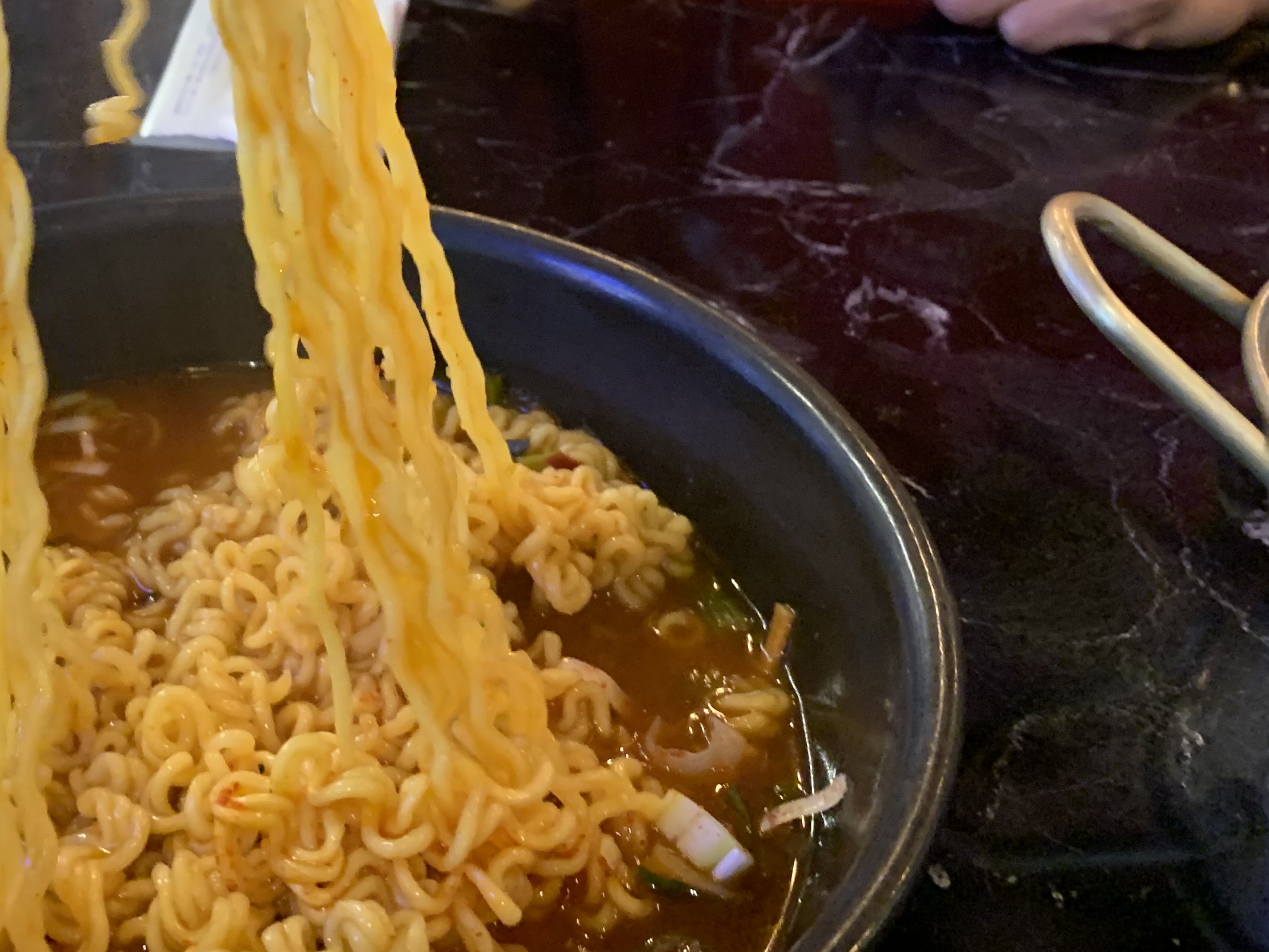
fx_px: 1797
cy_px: 95
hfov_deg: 38.0
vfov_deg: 28.5
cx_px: 328
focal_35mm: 49
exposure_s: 1/30
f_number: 1.8
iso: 500
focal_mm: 4.25
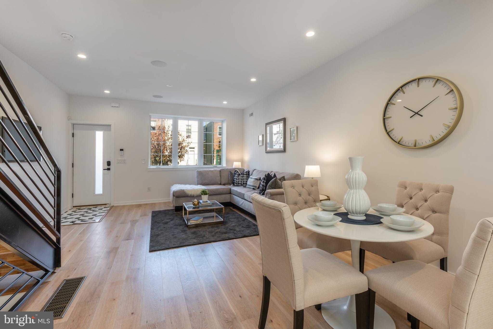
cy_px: 164
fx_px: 219
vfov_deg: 73.8
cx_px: 246
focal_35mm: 16
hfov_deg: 96.7
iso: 320
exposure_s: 1/13
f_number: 10
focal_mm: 16
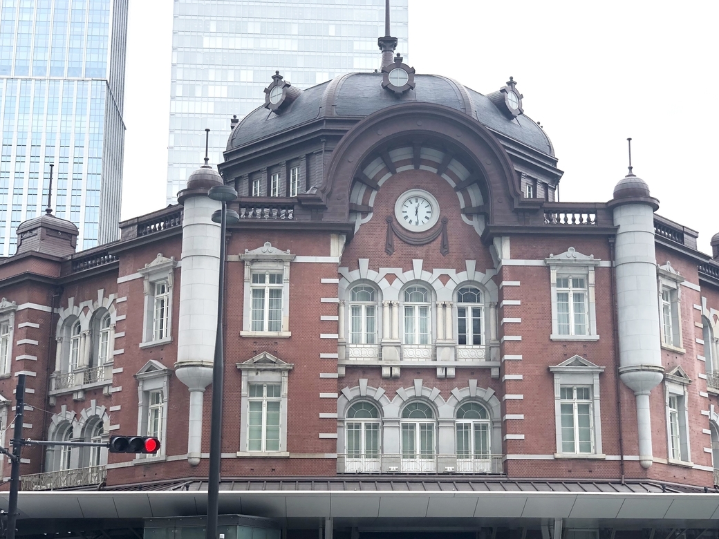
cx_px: 400
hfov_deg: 32.2
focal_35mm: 60
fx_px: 1246
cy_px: 289
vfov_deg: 24.4
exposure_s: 1/695
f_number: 2.4
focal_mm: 6
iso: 16
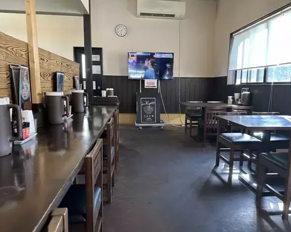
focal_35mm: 26
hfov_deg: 66.0
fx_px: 224
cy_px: 117
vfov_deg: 54.9
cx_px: 157
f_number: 1.78
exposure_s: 1/60
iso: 125
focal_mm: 6.86
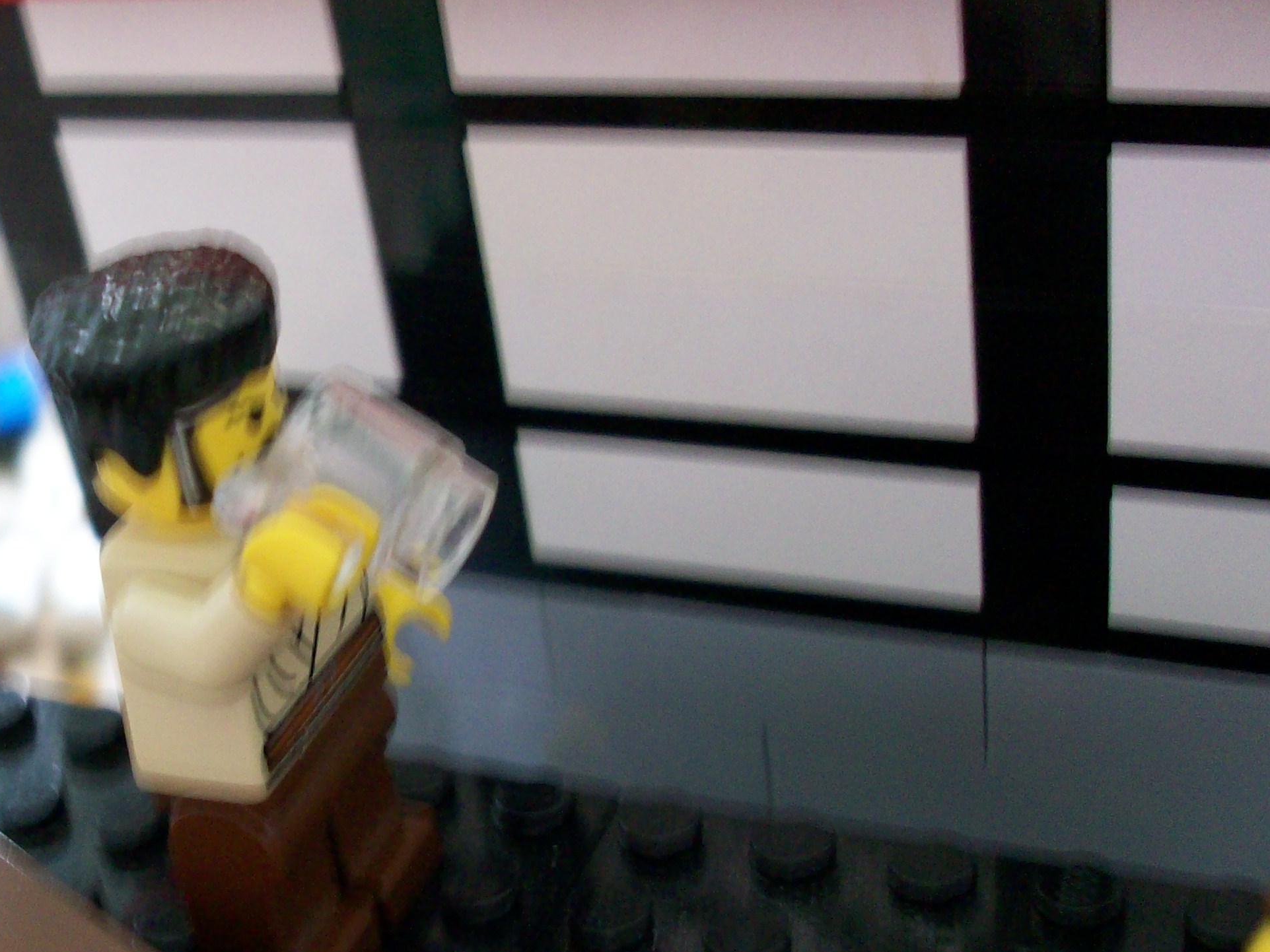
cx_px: 367
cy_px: 611
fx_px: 2128
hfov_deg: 32.8
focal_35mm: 58
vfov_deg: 25.1
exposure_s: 1/10.5
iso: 160
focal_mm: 5.7
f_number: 2.8
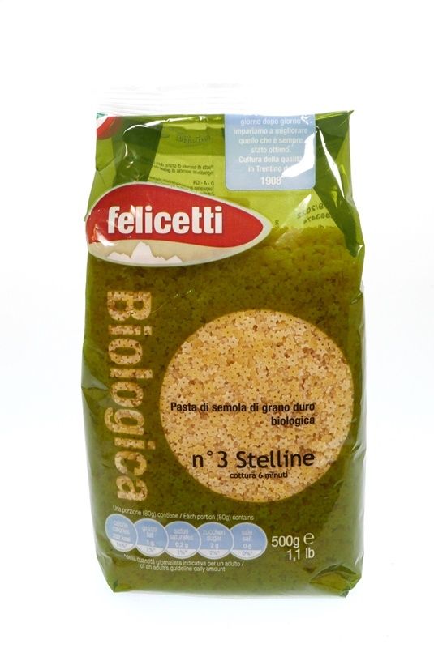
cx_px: 217
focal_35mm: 70
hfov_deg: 19.5
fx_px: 1263
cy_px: 324
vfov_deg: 28.8
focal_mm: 31.5
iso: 800
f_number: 16
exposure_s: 1/20
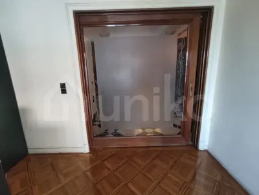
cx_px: 130
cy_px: 98
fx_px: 112
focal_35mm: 15
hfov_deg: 98.2
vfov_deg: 81.7
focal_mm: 1.6
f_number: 2.2
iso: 324
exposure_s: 1/33
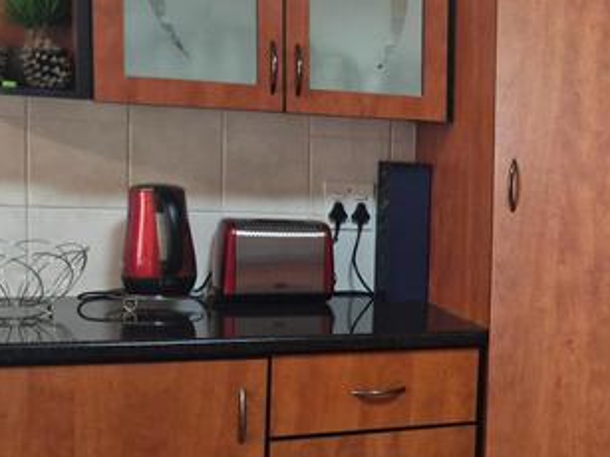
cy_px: 294
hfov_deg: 28.8
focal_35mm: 60
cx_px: 691
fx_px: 1057
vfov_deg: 24.3
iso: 640
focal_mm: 5.54
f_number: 1.8
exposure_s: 1/25
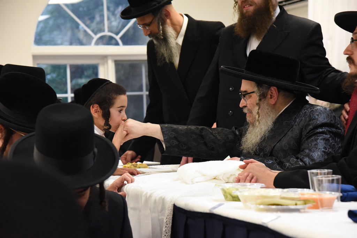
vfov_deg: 14.0
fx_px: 972
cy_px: 119
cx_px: 178
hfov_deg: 20.8
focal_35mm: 98
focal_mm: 98
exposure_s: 1/250
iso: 7200
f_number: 6.3
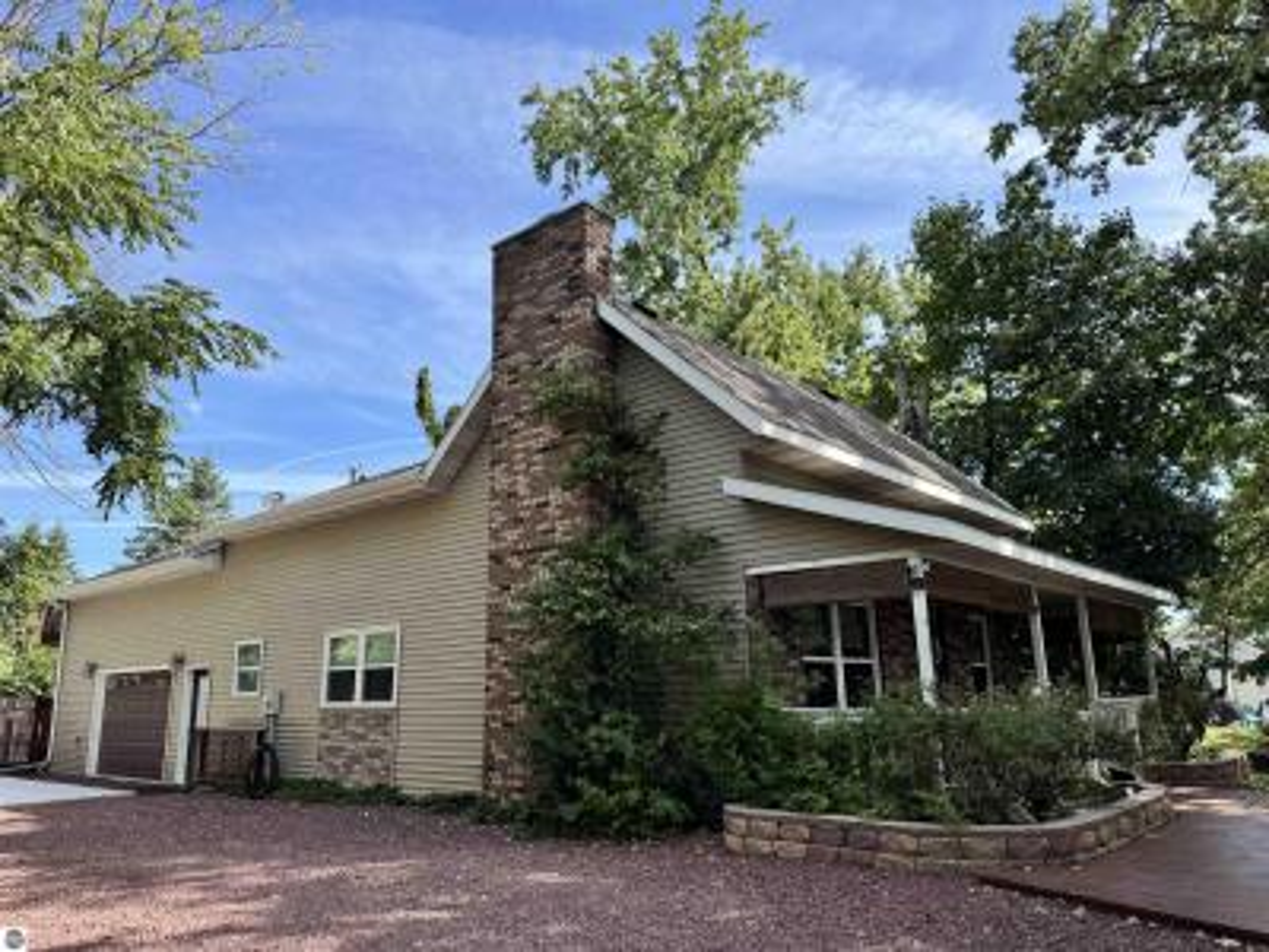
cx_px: 634
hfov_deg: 71.6
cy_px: 476
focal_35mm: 24
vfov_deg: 56.8
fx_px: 880
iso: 80
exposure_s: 1/2174
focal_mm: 6.76
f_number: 1.78
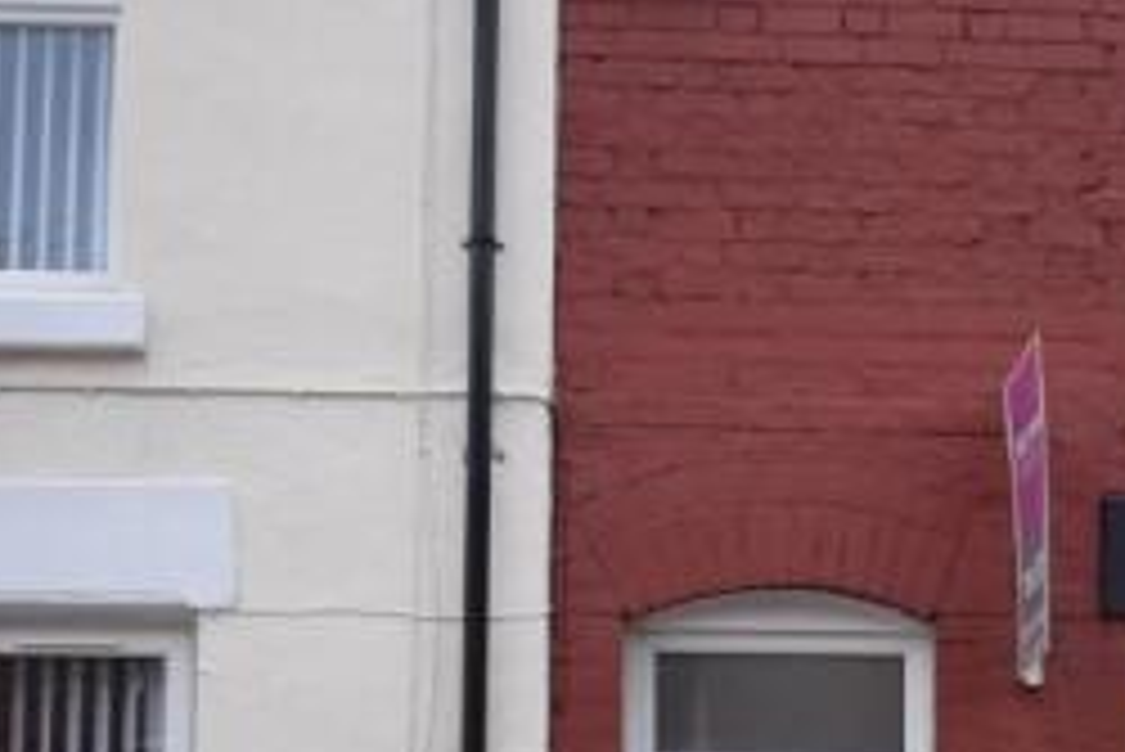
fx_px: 2824
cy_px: 759
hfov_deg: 22.3
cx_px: 862
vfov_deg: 14.9
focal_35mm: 90
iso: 400
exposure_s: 1/1250
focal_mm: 23
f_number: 4.5
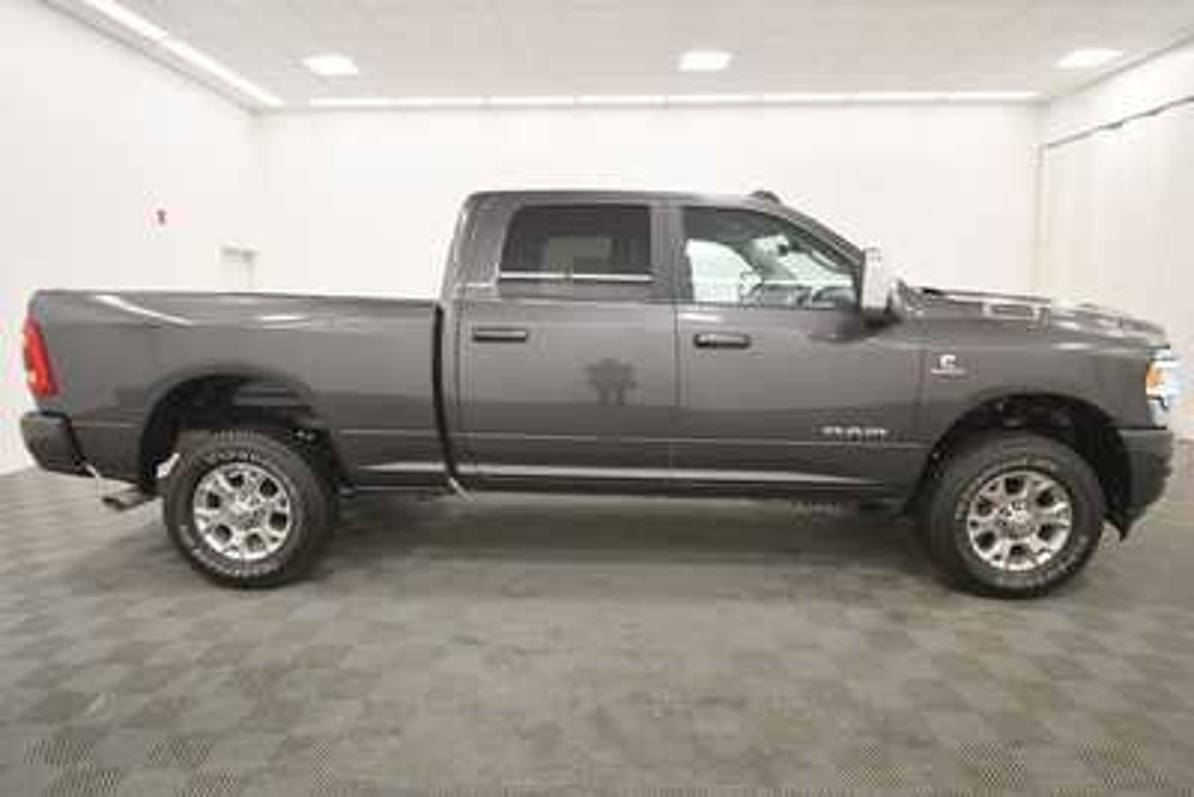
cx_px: 597
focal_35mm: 19
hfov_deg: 86.9
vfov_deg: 64.6
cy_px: 398
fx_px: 630
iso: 800
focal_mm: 13
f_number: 5
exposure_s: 1/160
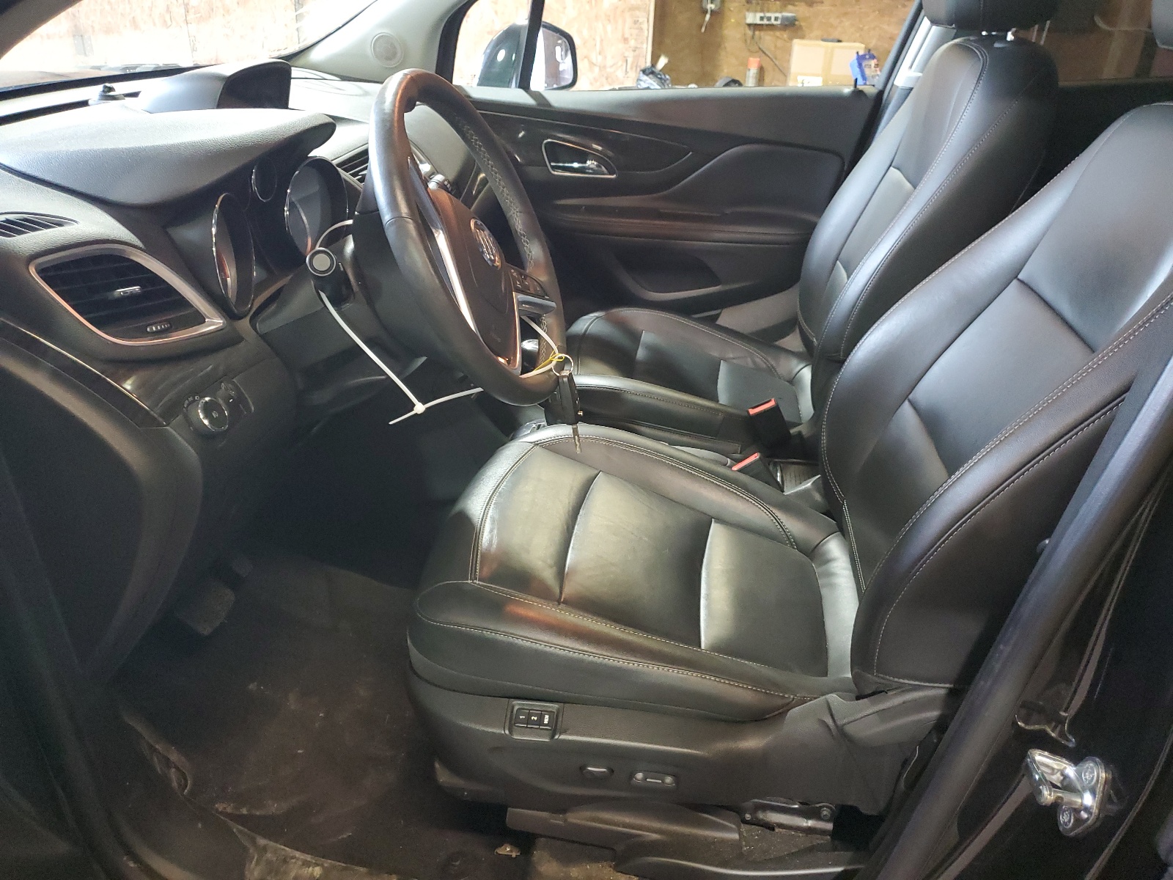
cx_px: 586
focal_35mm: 26
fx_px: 881
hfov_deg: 67.3
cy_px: 440
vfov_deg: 53.1
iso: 358
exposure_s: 1/40
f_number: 1.5
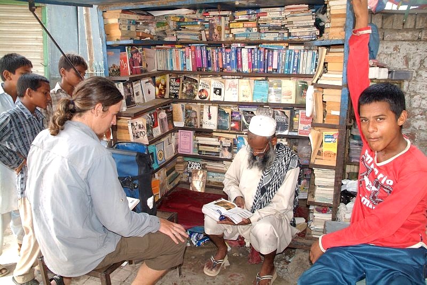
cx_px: 214
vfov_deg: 48.0
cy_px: 142
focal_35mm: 27
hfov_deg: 67.3
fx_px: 321
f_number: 5.6
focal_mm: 18
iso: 400
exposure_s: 1/125
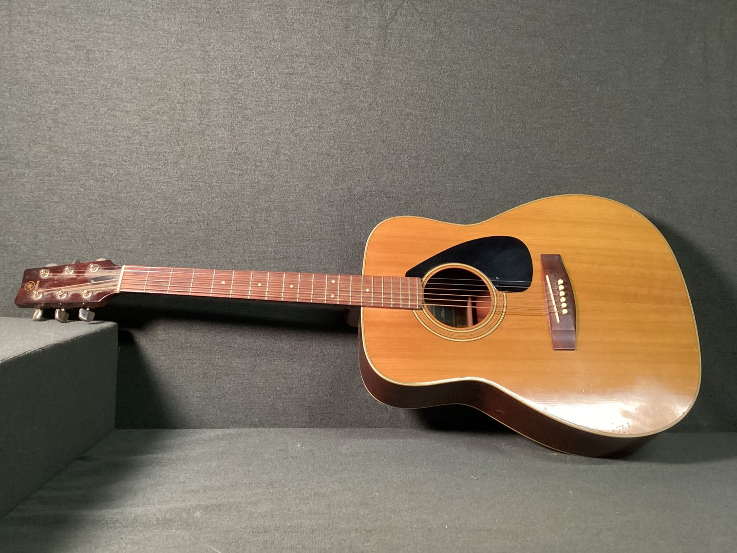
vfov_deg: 45.4
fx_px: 660
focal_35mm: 31
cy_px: 276
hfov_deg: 58.3
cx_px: 368
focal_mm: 3.3
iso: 320
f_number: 2.4
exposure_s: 1/40
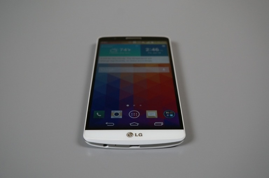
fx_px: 336
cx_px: 134
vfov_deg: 29.8
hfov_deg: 43.7
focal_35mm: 45
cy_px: 89
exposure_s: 1/60
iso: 800
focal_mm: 30
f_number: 5
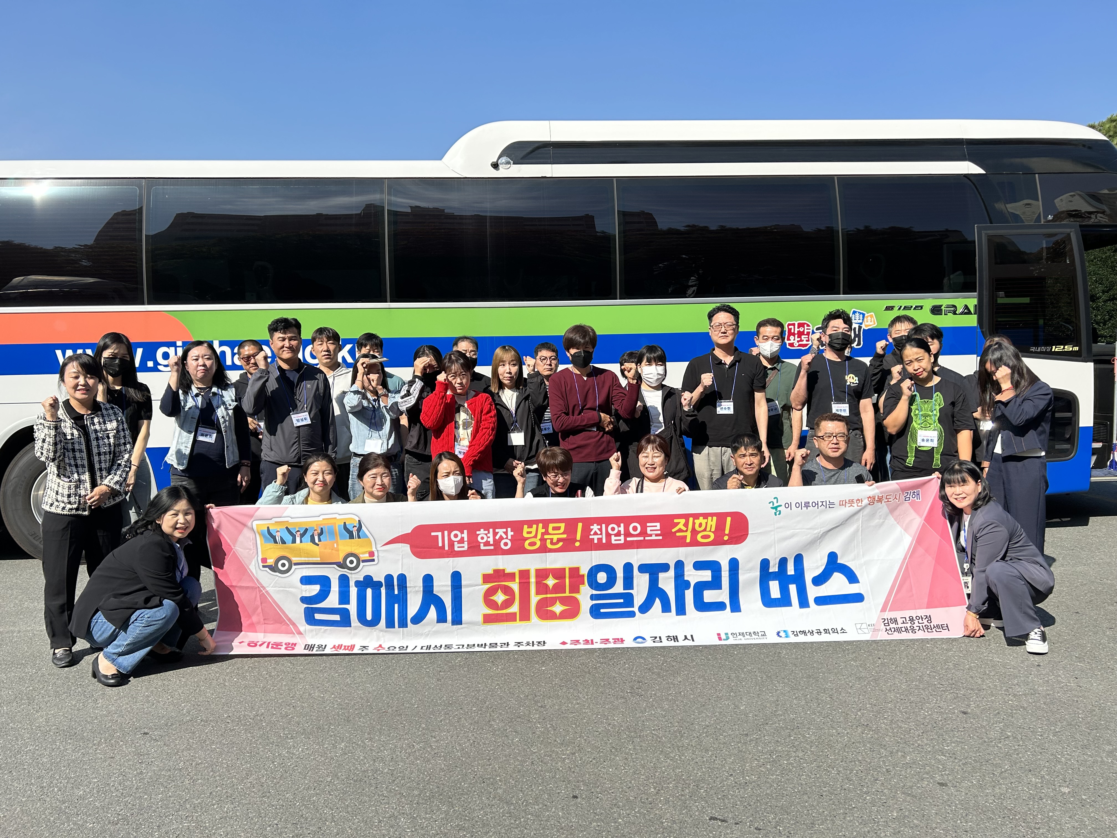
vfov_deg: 53.1
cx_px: 558
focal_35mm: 26
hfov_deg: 67.3
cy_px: 419
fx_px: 839
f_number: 1.5
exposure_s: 1/5076
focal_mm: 5.7
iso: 50
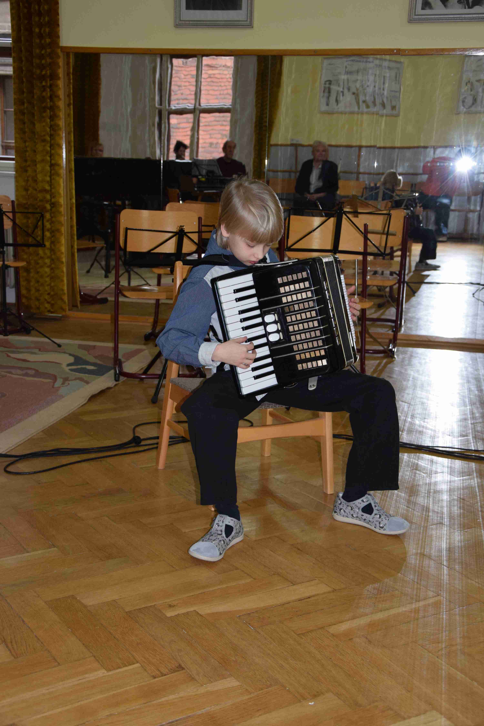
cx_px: 242
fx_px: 967
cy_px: 363
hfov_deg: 28.1
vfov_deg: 41.1
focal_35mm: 48
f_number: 4.5
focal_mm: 32
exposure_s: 1/80
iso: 800
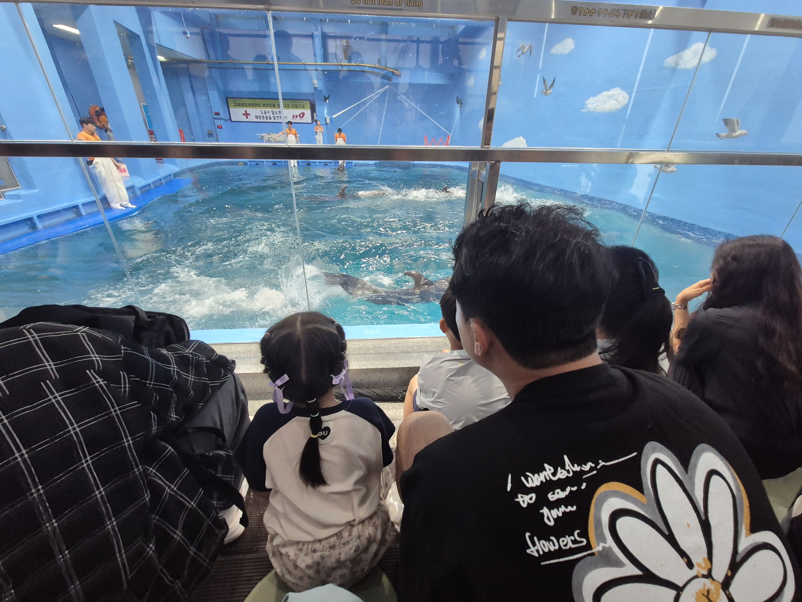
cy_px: 301
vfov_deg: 89.9
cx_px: 401
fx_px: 301
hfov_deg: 106.2
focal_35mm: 13
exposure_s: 1/60
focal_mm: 2.2
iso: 320
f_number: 2.2
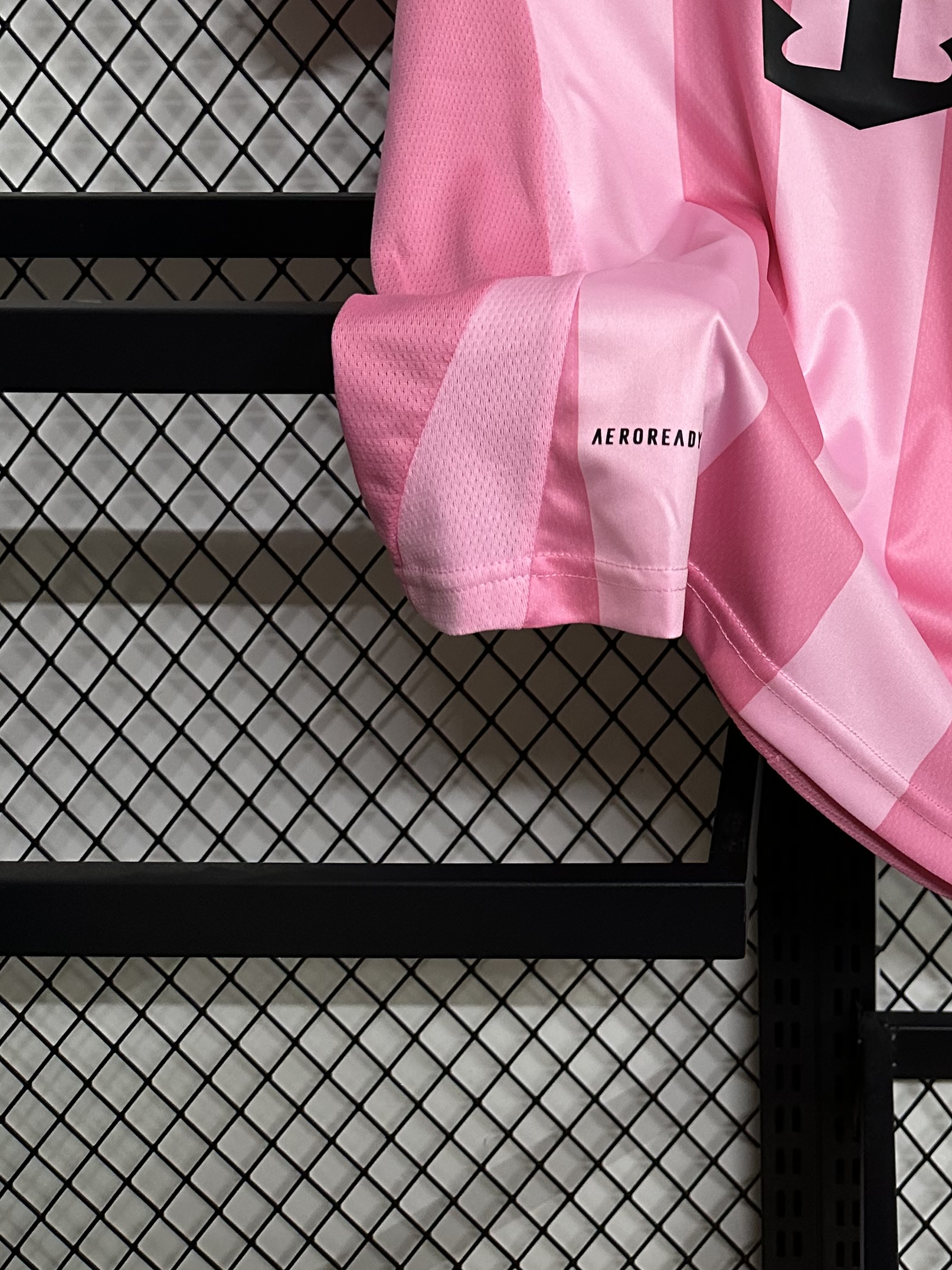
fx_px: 1650
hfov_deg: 30.7
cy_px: 233
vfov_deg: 40.2
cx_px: 857
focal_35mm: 45
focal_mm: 6.86
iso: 500
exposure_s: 1/50
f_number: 1.78
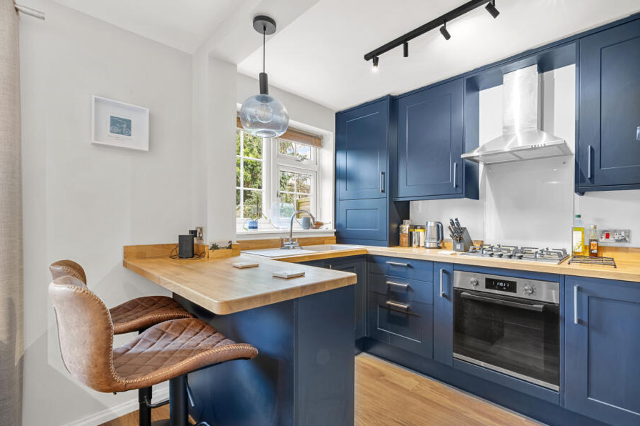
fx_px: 284
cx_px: 351
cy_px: 221
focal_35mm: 16
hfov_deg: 96.5
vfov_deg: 73.6
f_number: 16
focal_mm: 14
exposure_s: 8
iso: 200
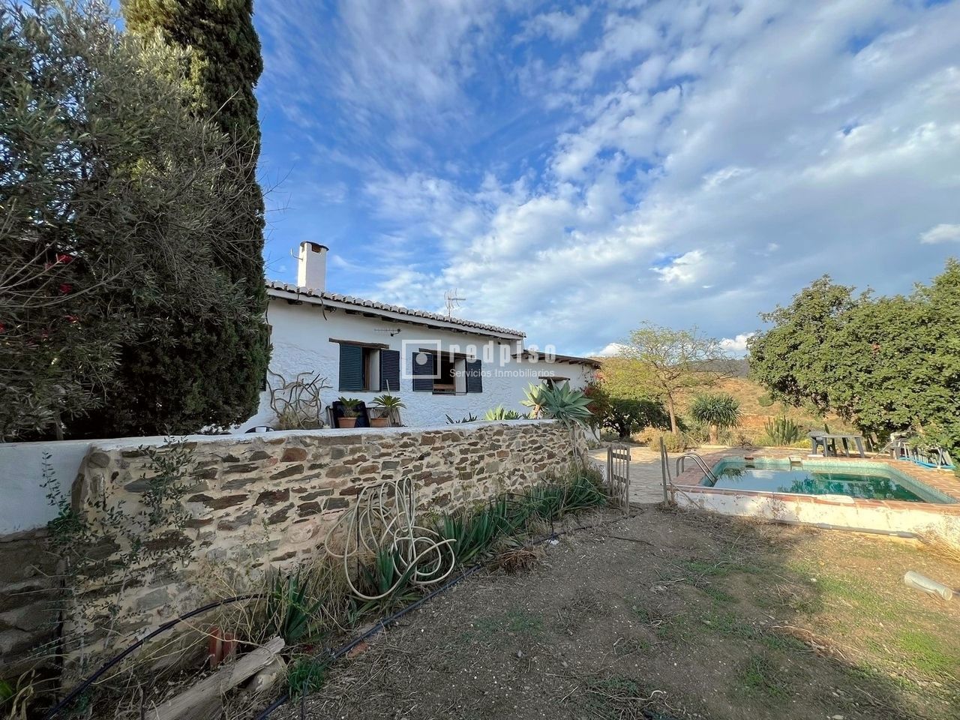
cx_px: 480
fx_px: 361
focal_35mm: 13
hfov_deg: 106.2
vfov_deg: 89.9
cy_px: 360
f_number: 1.8
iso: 32
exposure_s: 1/1167
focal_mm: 1.57
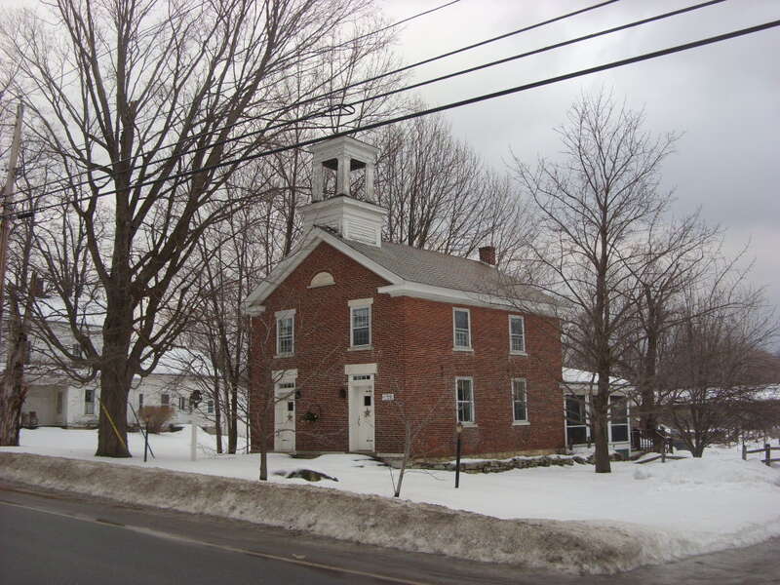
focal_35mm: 38
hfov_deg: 49.0
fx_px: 856
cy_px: 292
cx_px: 390
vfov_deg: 37.7
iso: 50
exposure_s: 1/105
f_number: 2.8
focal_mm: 6.3
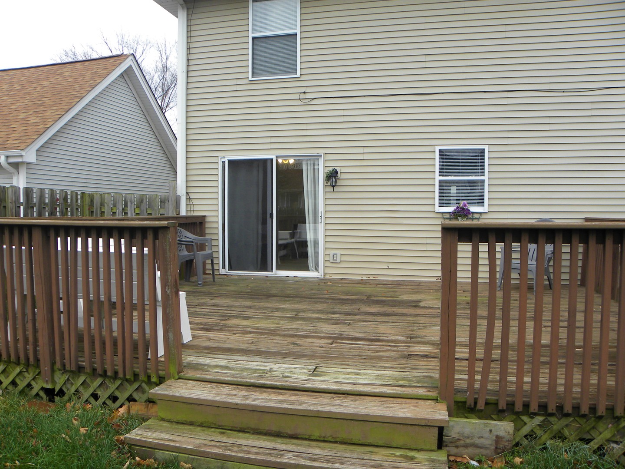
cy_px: 234
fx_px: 469
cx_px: 312
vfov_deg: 53.1
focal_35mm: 26
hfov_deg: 67.3
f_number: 3.2
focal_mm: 4.6
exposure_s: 1/84.7
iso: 64
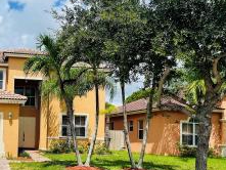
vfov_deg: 30.5
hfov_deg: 37.8
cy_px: 124
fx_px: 307
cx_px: 25
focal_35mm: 47
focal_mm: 4.2
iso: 32
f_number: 1.6
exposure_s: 1/6494
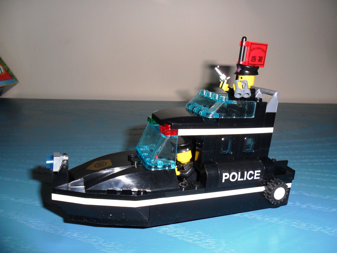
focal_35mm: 27
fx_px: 263
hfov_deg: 65.3
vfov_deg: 51.4
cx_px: 168
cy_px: 126
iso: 100
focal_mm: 4.9
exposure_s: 1/45
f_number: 8.9
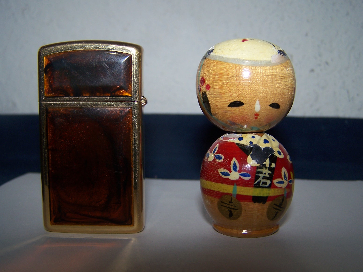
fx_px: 398
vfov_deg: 37.7
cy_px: 136
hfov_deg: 49.0
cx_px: 182
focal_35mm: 38
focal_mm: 6.3
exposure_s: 1/60
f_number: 2.8
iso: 80
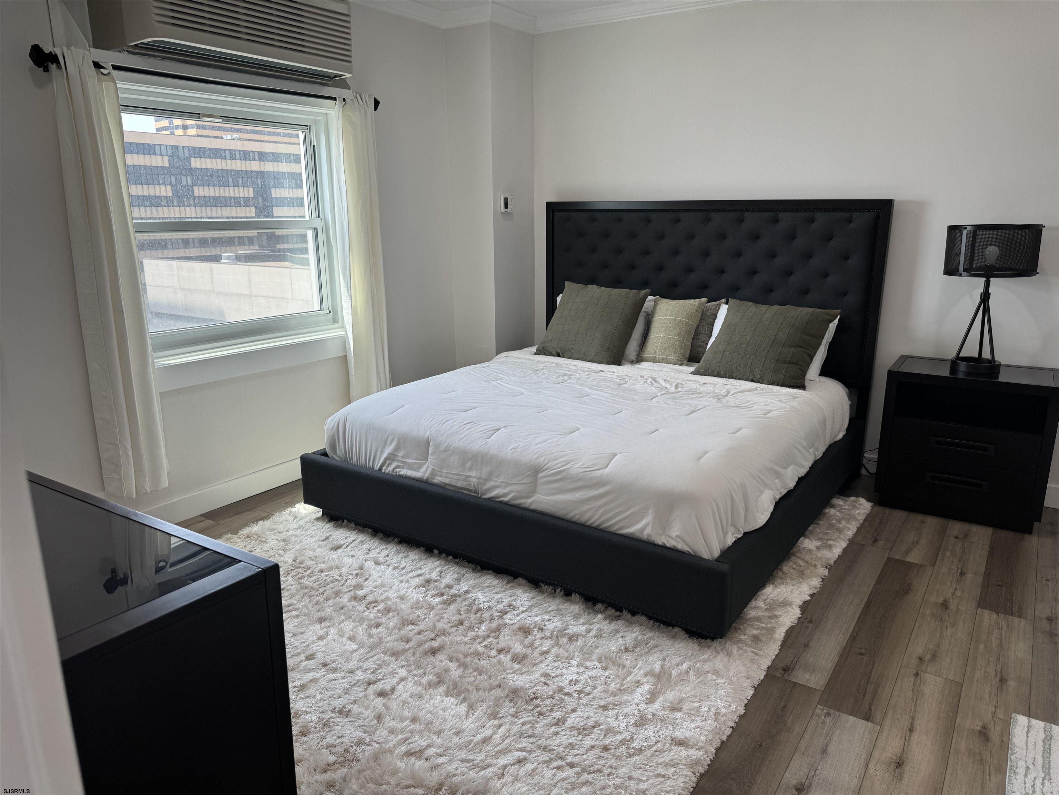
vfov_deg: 56.8
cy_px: 398
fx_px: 734
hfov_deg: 71.6
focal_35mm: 24
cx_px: 530
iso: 64
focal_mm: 6.76
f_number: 1.78
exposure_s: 1/270
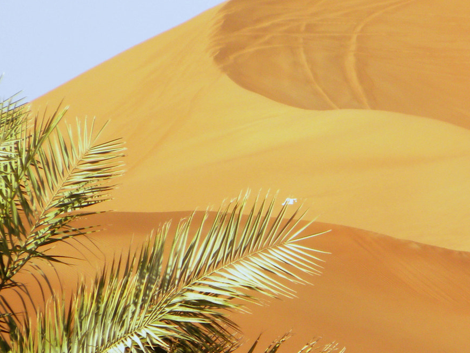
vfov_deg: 1.5
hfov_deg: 2.0
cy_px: 212
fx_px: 13428
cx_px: 361
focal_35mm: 989
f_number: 5
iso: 64
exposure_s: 1/342
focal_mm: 75.7
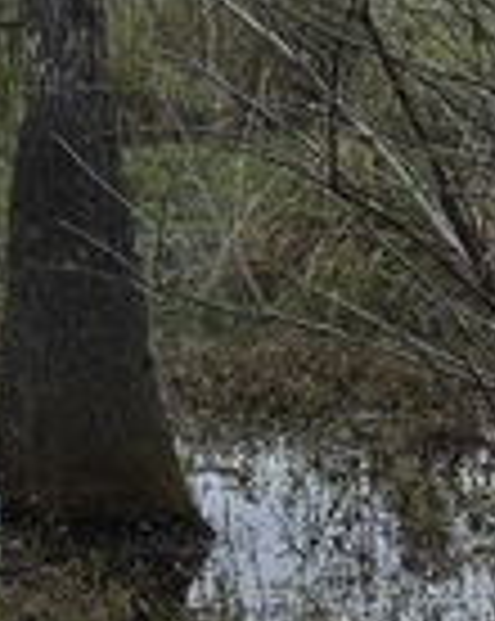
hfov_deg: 7.9
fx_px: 3065
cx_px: -990
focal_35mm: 167
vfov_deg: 11.4
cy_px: -14
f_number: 1.7
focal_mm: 6.3
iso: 12
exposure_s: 1/458
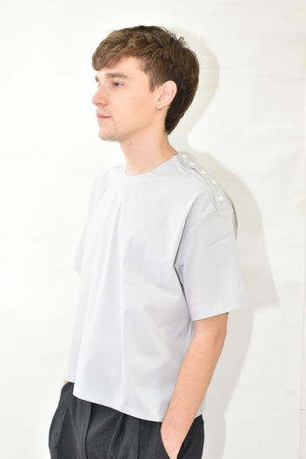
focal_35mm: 58
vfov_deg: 34.5
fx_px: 739
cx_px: 147
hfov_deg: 23.4
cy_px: 221
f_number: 5.6
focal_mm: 34
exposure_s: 1/60
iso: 800
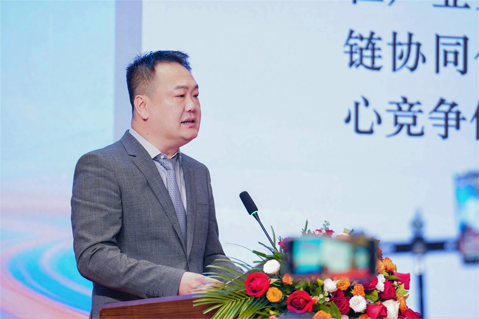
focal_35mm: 286
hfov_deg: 7.2
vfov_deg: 4.8
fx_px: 3804
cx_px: 240
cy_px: 160
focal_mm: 191
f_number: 4
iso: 1250
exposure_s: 1/161
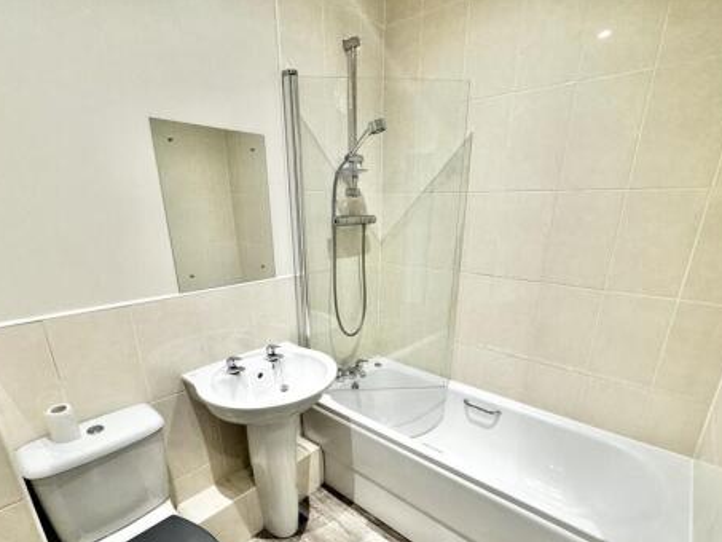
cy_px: 342
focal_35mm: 18
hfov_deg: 87.7
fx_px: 376
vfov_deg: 70.4
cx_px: 367
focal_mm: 2.22
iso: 250
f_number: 2.2
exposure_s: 1/100
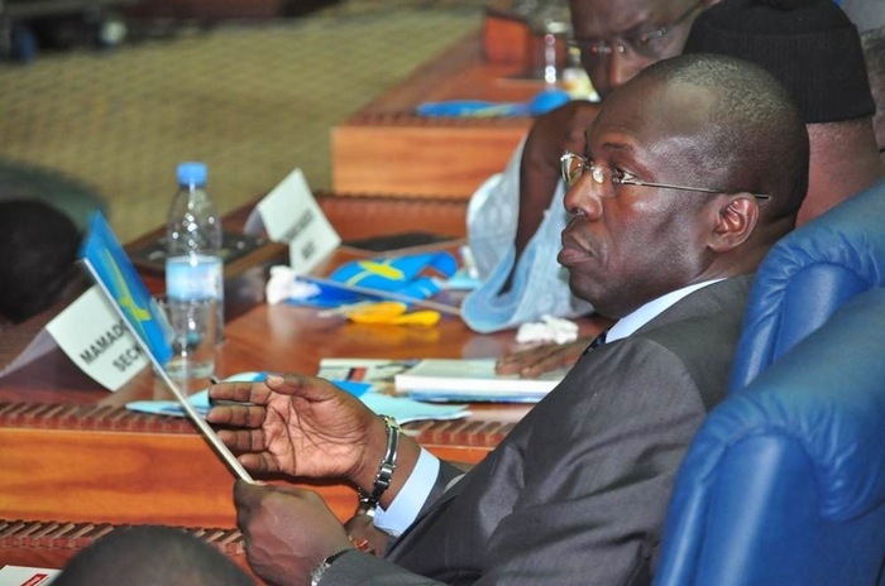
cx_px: 442
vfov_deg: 5.1
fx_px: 6625
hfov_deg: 7.6
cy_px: 293
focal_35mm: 270
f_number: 6.7
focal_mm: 180
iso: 1600
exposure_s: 1/60
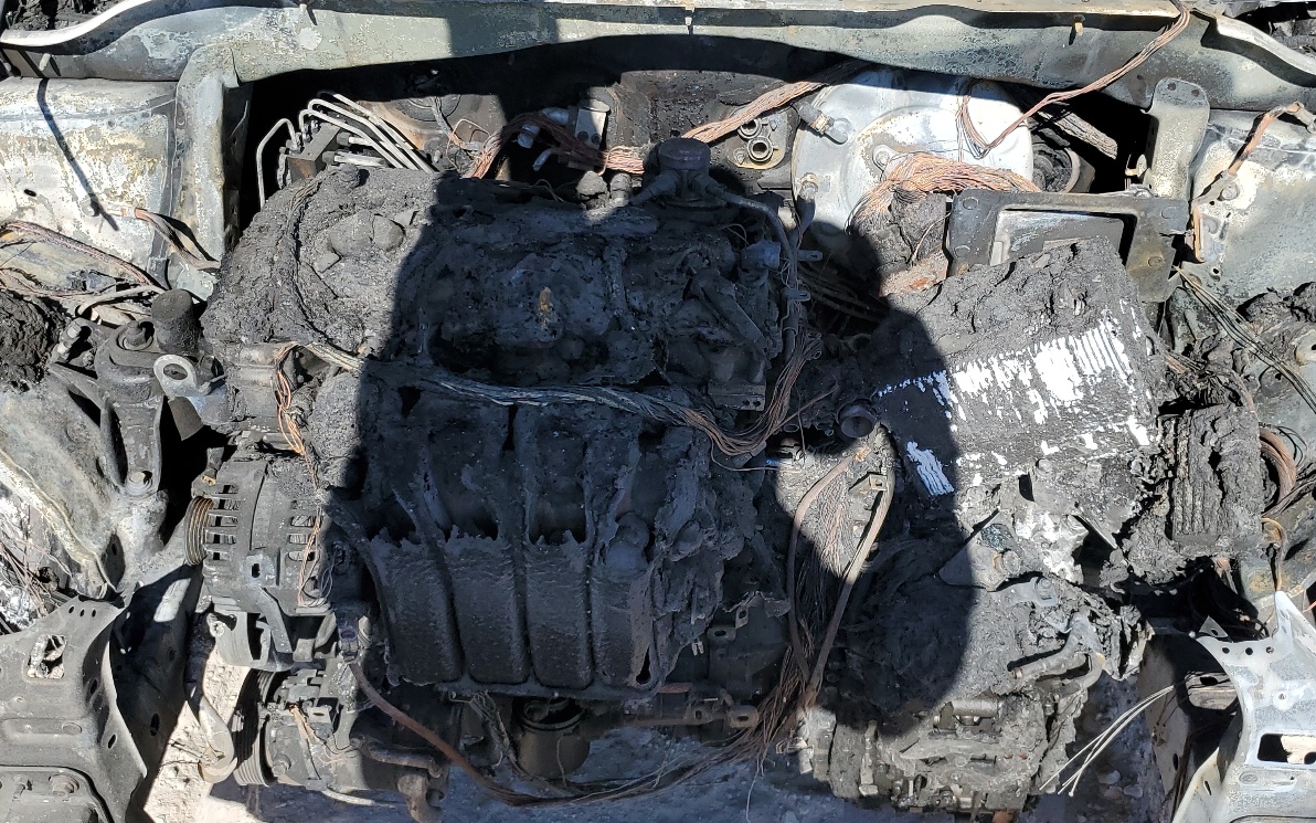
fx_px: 1327
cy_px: 371
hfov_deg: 52.7
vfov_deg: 34.4
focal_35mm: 37
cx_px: 723
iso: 50
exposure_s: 1/2500
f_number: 1.5
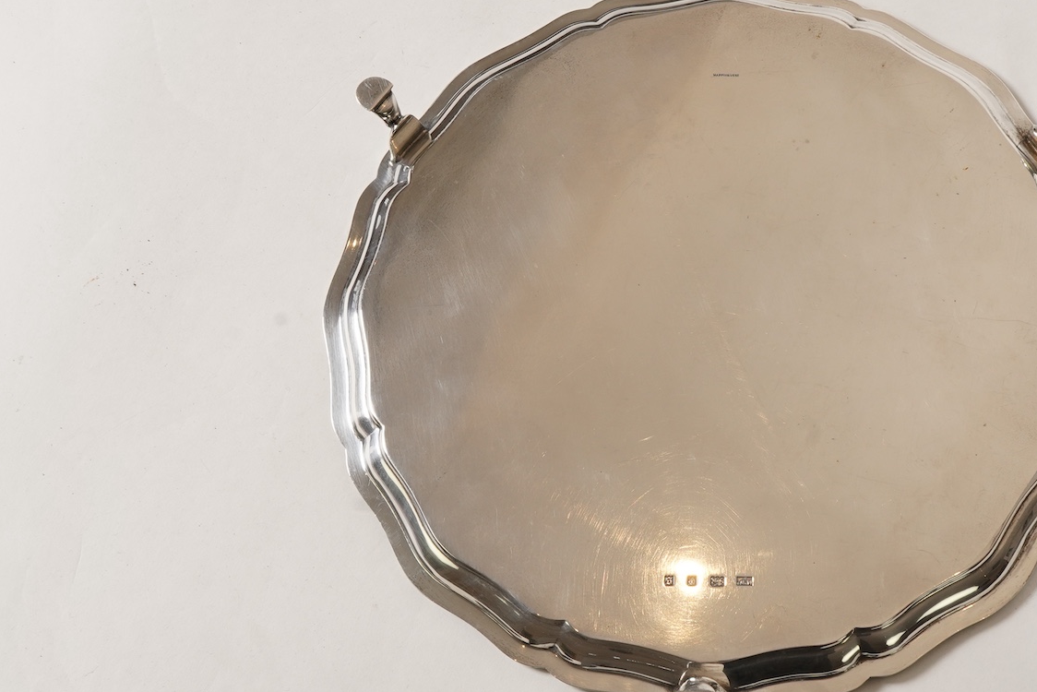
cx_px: 668
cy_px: 316
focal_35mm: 63
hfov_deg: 31.7
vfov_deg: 21.6
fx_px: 1815
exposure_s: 1/125
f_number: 22
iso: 400
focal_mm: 30
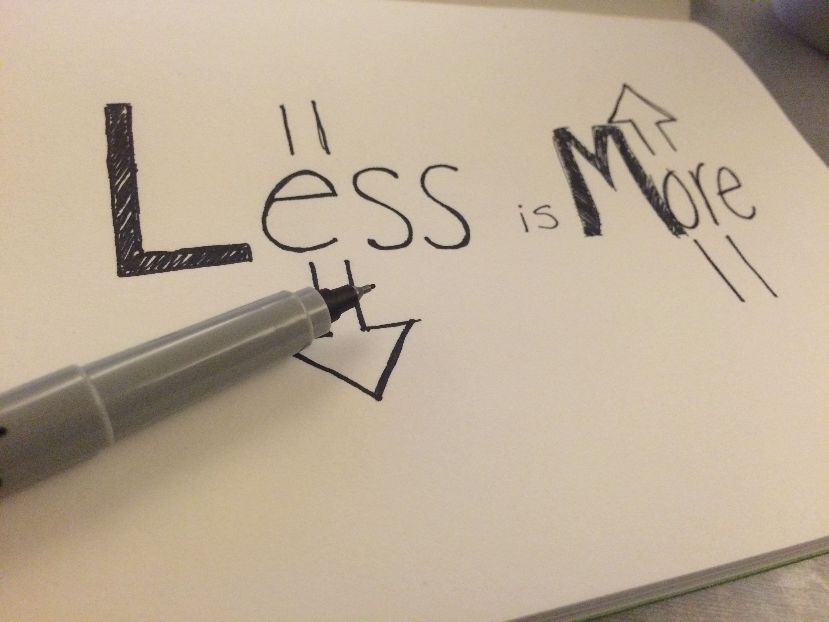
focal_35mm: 29
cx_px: 414
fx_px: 695
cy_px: 311
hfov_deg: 61.7
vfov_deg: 48.2
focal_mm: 4.15
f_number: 2.2
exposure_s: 1/30
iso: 320
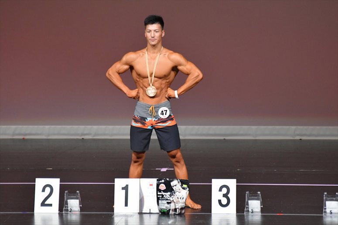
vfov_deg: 4.0
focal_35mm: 345
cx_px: 169
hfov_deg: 6.0
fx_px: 3238
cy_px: 112
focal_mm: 230
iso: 4000
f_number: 5.6
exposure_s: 1/400
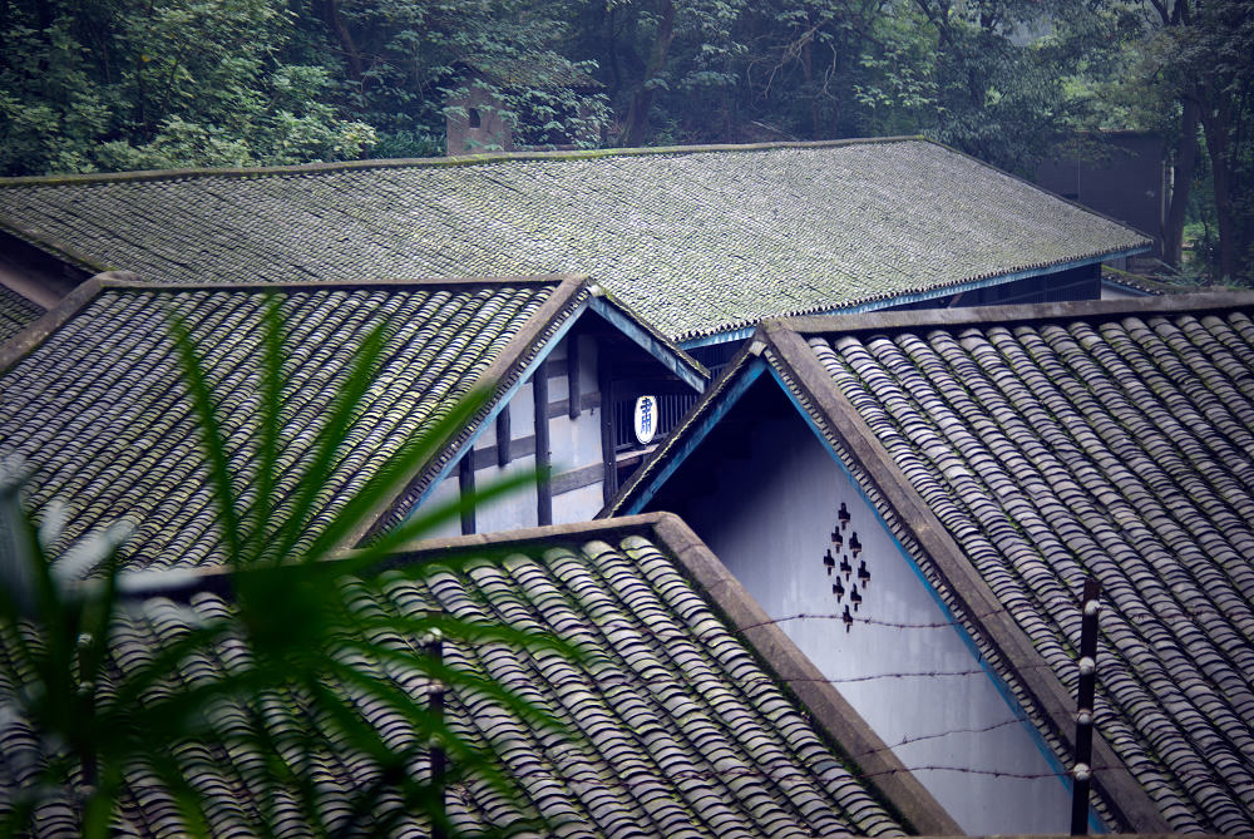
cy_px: 420
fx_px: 2615
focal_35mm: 75
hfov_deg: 27.0
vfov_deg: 18.2
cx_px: 627
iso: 100
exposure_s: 1/80
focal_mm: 50
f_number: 3.5
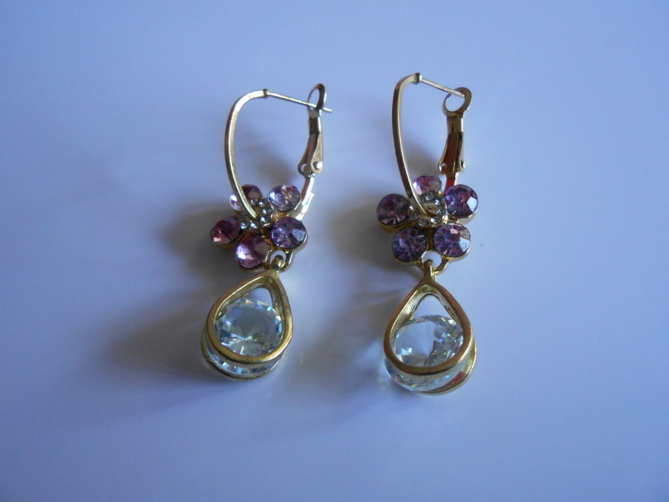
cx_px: 334
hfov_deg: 67.3
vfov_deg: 53.1
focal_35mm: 26
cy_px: 251
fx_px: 502
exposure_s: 1/30
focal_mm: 4.6
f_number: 3.5
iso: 320
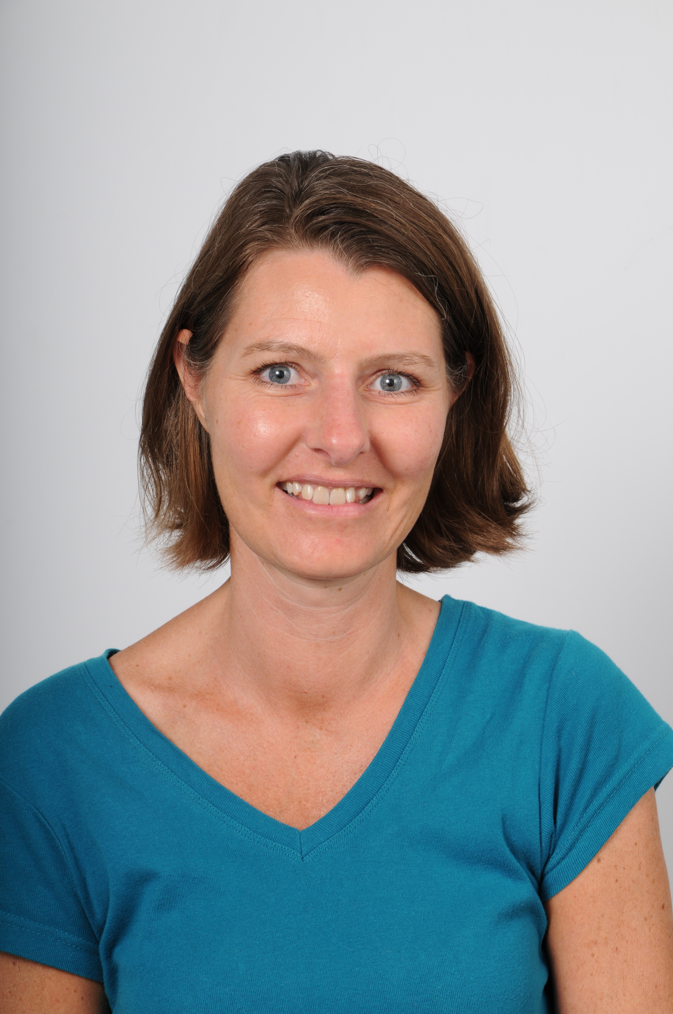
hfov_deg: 13.4
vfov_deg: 20.0
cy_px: 507
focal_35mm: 102
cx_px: 336
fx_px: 2867
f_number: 13
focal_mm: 68
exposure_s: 1/250
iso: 200
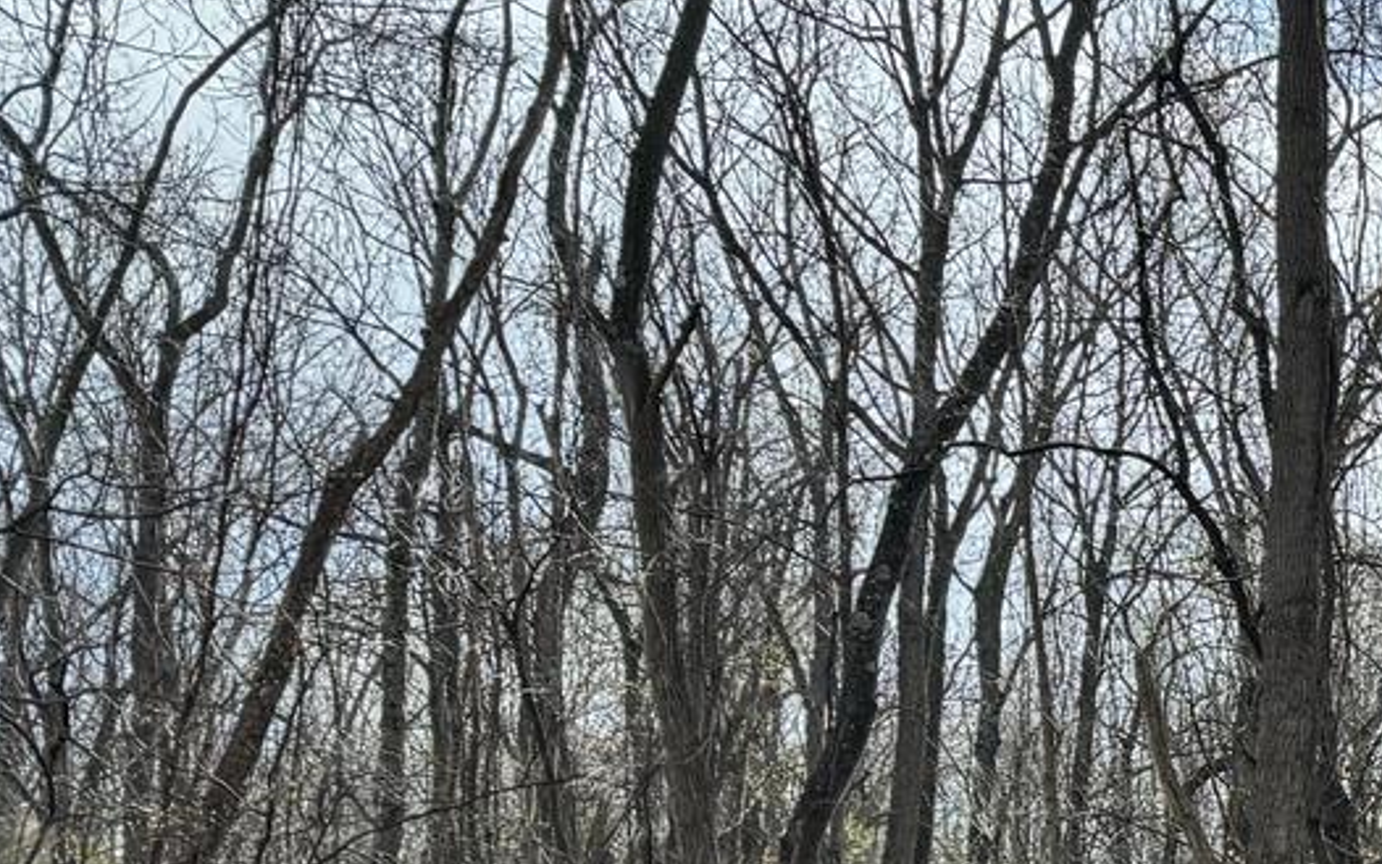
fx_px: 3730
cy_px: 1142
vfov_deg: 12.8
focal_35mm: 99
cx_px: 2641
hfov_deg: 16.7
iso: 80
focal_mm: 6.86
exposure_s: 1/1721
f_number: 1.78
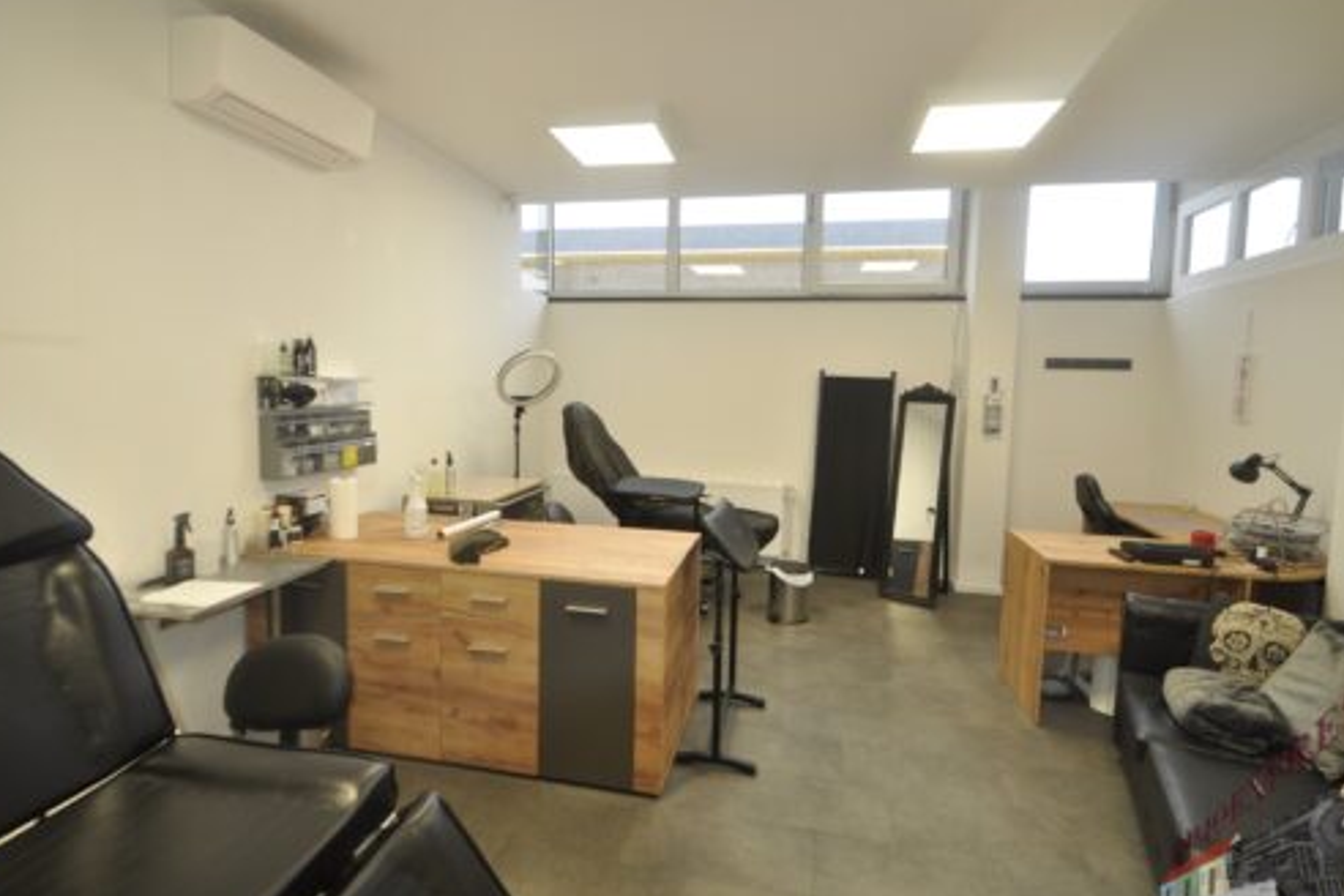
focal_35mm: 16
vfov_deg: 73.7
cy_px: 443
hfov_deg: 96.7
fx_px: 597
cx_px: 682
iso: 250
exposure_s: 1/30
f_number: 4.5
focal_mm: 10
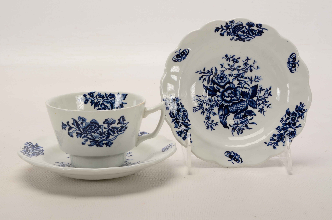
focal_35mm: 87
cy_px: 110
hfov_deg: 23.4
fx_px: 801
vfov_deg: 15.6
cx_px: 166
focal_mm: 58
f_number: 22
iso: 200
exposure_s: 1/160
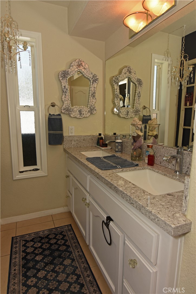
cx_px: 98
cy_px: 147
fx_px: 171
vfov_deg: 81.2
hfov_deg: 59.5
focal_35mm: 21
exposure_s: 1/100
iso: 200
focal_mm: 14
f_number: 7.1
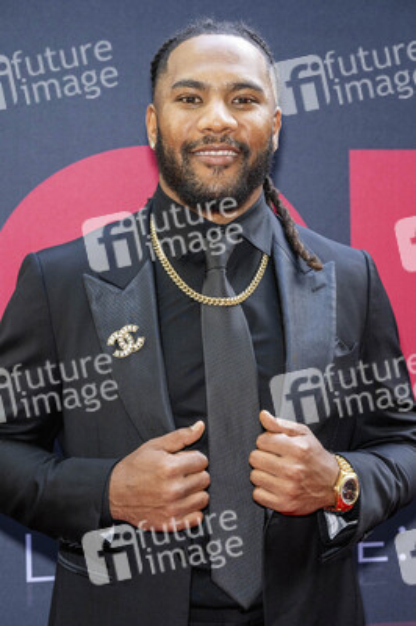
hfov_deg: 21.2
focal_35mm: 64
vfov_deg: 31.4
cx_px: 208
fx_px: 1111
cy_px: 313
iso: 800
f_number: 5.6
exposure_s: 1/200
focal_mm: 64
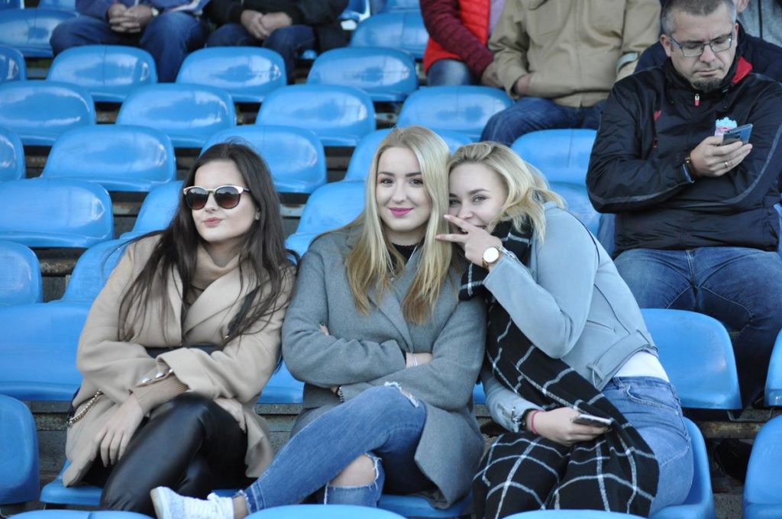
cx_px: 391
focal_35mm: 135
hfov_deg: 15.2
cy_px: 260
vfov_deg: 10.1
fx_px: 2929
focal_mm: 90
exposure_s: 1/500
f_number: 4.5
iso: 1400
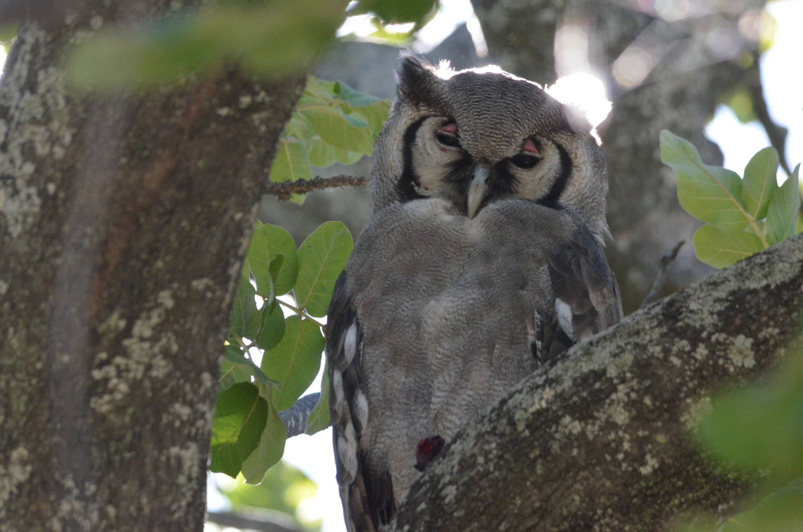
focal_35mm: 675
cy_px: 266
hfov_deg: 3.1
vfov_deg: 2.0
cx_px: 402
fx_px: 15026
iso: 2500
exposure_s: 1/1000
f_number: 8
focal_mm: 450
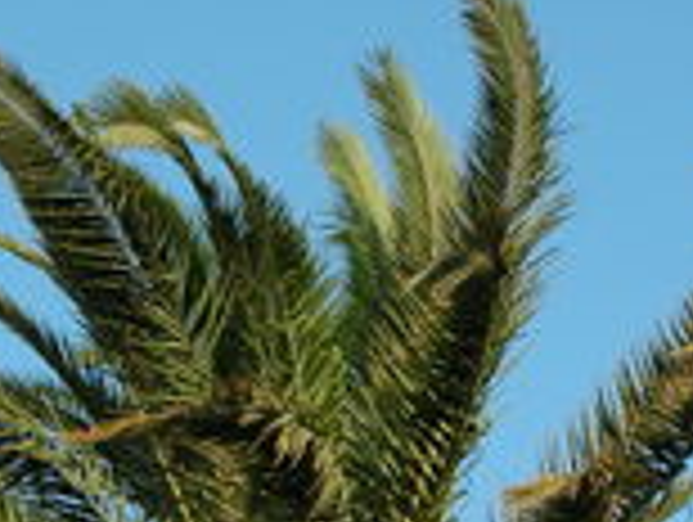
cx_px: 288
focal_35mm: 192
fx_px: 3850
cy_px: 558
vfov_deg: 7.7
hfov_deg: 10.3
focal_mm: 18.8
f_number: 5.3
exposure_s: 1/255
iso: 100
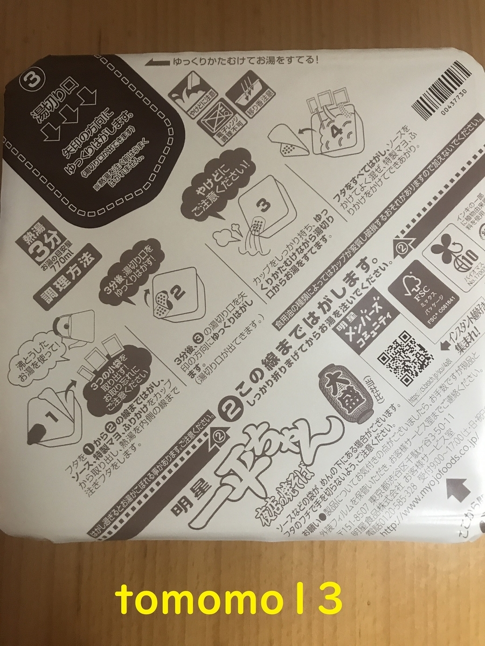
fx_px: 523
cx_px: 242
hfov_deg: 49.7
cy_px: 323
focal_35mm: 28
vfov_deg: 63.4
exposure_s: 1/17
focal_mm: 3.99
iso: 64
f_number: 1.8
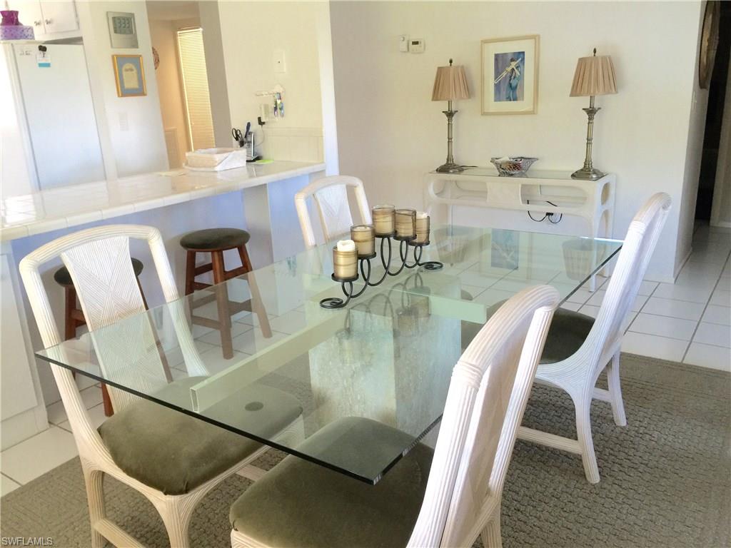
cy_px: 274
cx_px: 366
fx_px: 612
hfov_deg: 61.7
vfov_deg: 48.2
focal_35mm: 29
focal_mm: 4.15
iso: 50
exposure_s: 1/15
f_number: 2.2
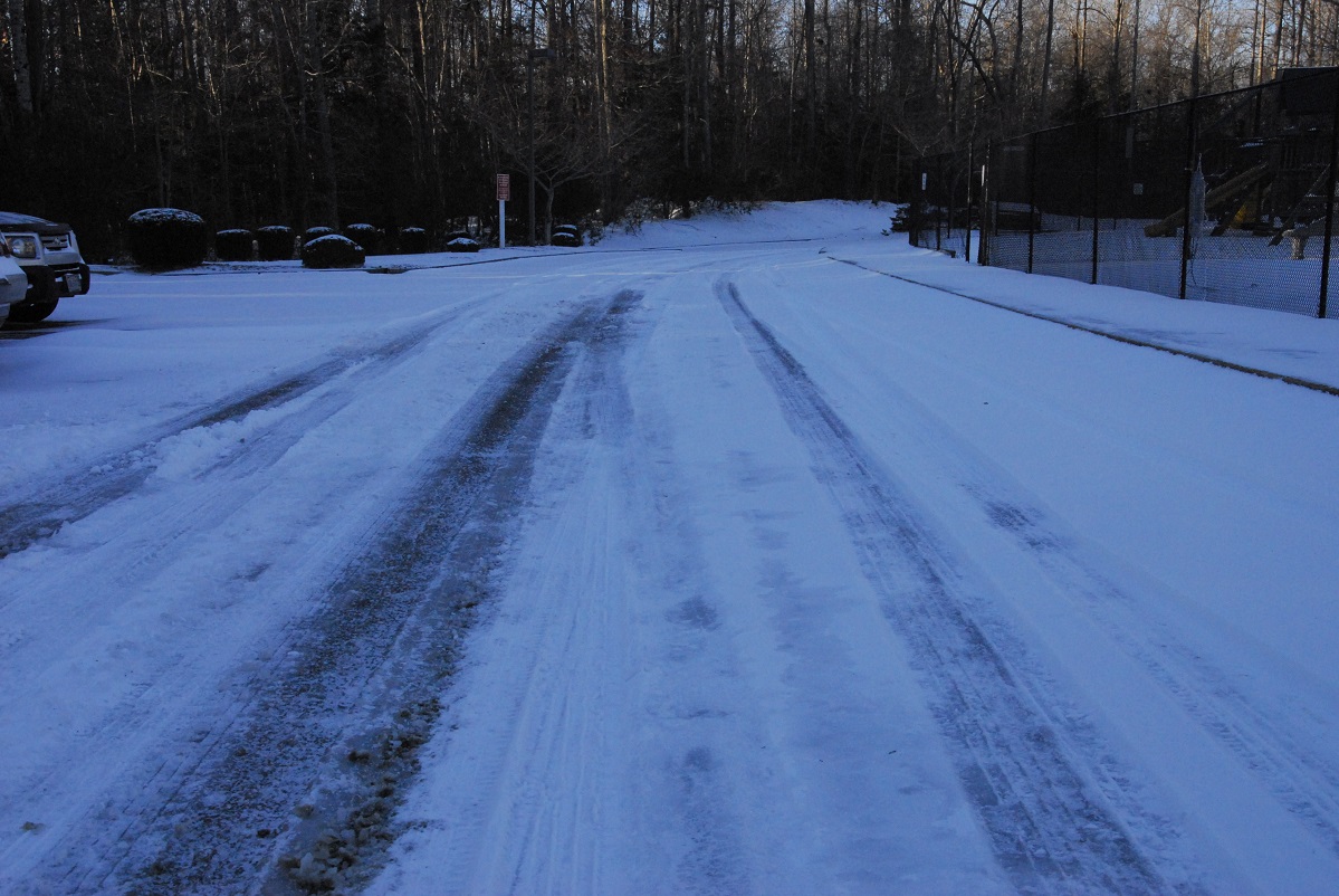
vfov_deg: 32.0
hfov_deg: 46.4
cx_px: 670
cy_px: 448
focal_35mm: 42
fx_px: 1564
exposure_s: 1/640
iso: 1600
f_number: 13
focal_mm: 28
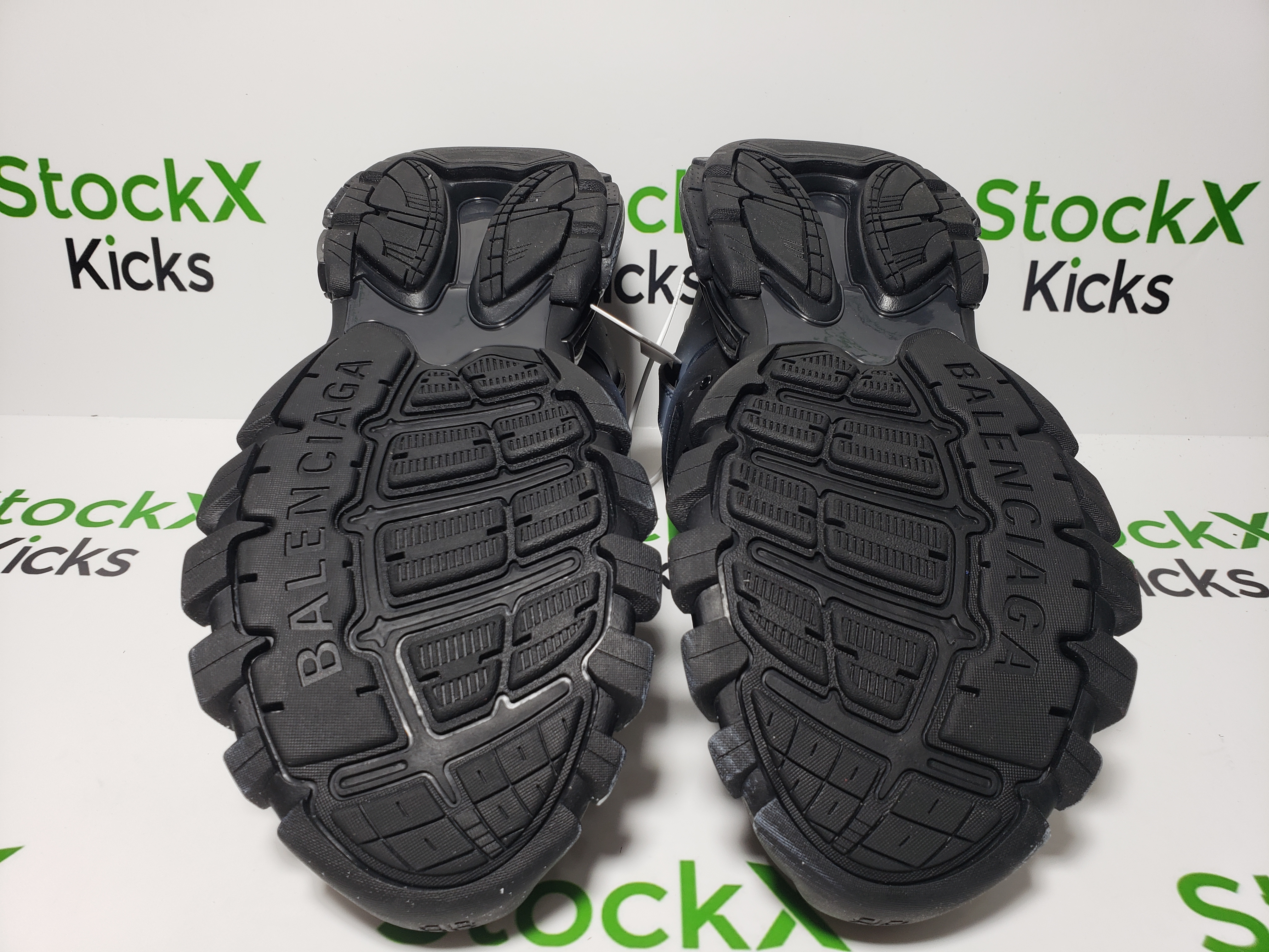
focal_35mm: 26
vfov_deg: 53.1
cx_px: 634
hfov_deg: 67.3
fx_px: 953
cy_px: 476
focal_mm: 4.3
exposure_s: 1/148
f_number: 2.4
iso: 50
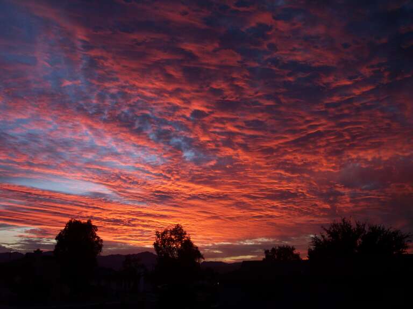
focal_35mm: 38
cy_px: 154
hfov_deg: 49.0
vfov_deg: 37.7
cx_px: 206
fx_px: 453
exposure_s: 1/180
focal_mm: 8
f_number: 2.8
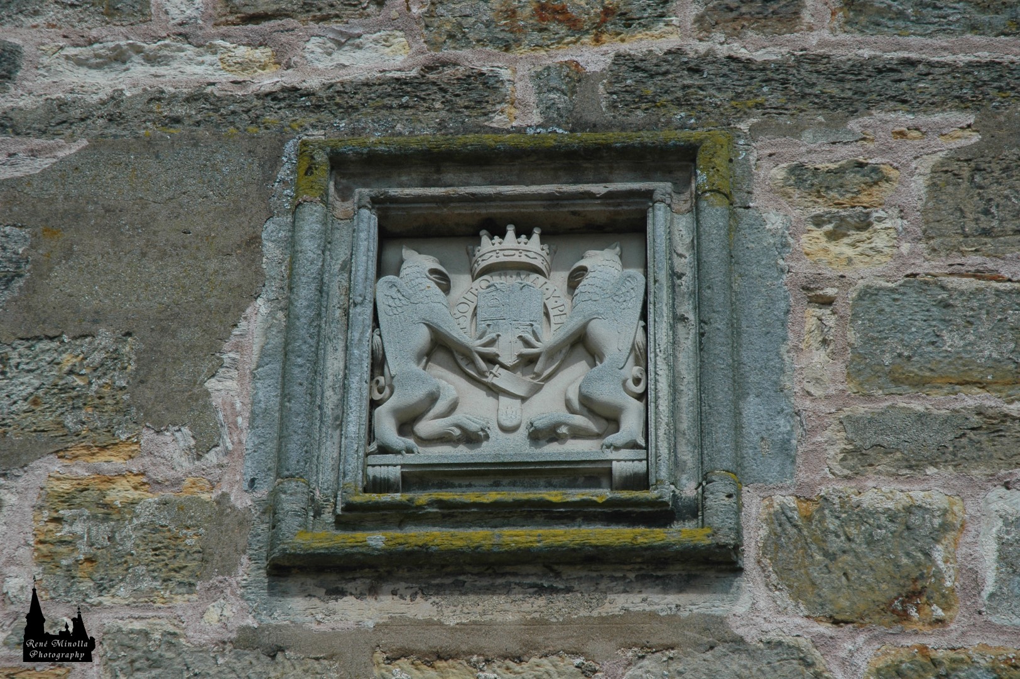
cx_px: 510
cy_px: 340
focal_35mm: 105
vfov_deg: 13.0
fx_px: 2973
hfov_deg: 19.5
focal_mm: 70
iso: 200
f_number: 7.1
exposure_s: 1/200
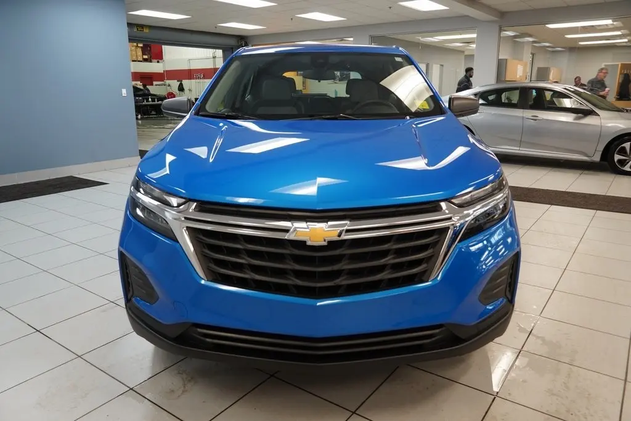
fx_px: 473
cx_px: 316
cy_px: 210
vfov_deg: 47.9
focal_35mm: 27
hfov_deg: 67.4
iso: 500
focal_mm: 18
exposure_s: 1/30
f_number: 3.5
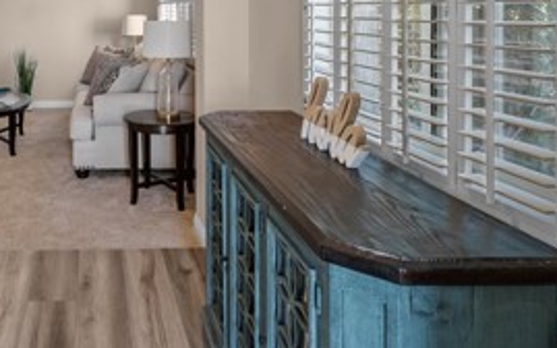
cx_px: 106
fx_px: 516
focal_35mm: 34
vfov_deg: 34.2
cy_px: 5
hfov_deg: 52.7
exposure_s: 1/2.5
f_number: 9
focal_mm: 14
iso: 250
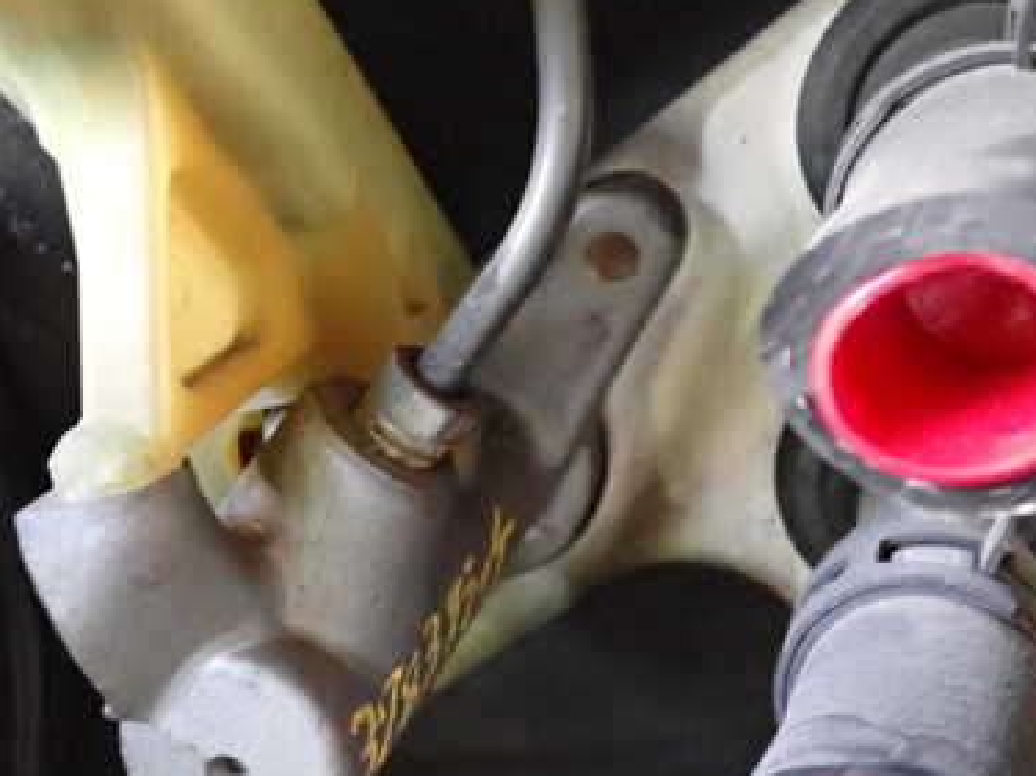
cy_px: 544
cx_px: 337
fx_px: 1436
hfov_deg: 39.2
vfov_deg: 29.9
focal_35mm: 48
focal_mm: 5.4
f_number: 2.3
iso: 2500
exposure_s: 1/80
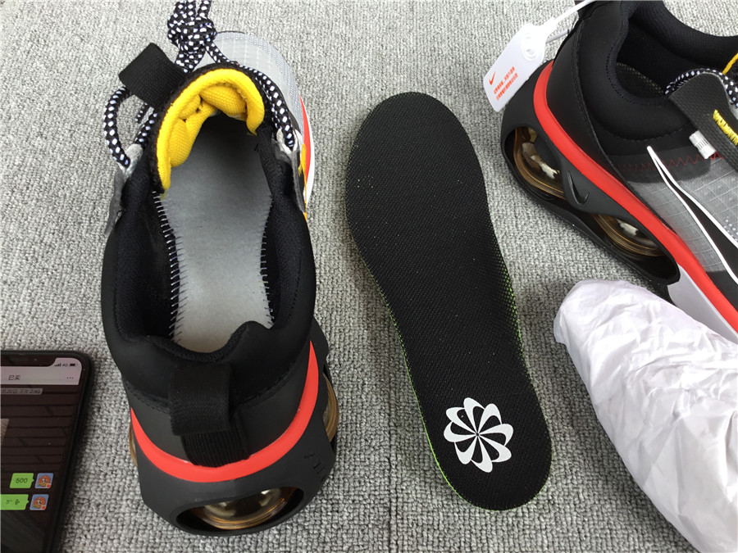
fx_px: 661
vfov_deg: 45.4
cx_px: 369
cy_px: 276
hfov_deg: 58.4
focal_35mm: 31
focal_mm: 3.3
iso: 25
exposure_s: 1/103
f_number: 2.4
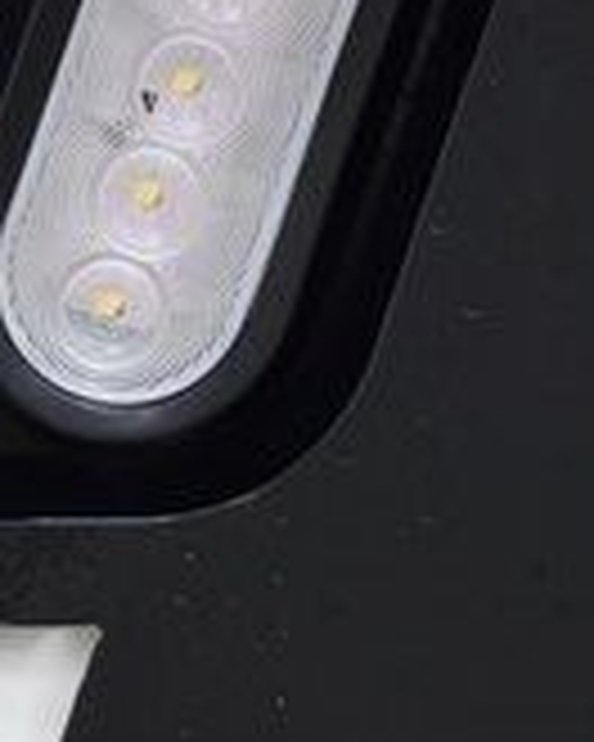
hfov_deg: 4.0
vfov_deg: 5.0
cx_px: -72
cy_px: 794
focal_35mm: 383
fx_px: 8416
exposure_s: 1/30
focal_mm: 70
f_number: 5.6
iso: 1600
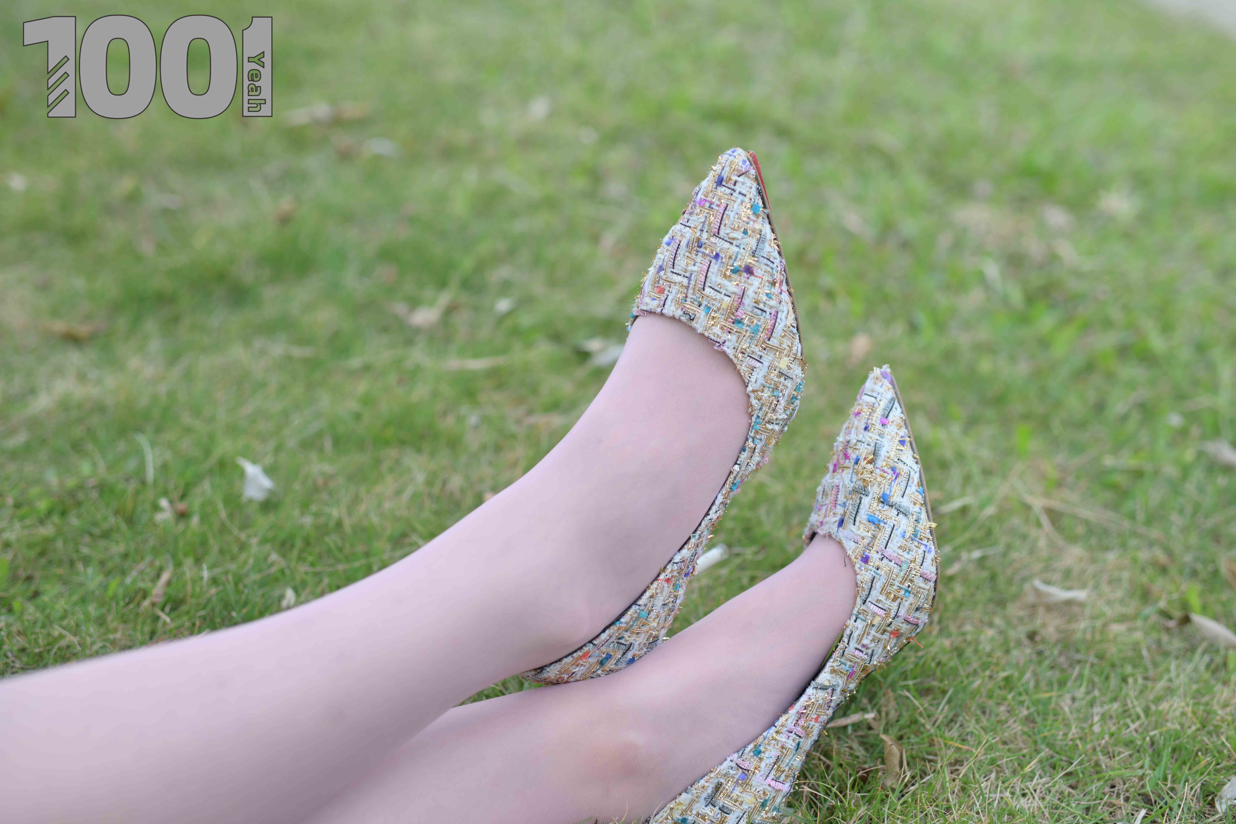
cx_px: 637
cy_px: 407
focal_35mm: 37
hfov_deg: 51.9
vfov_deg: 35.9
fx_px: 1270
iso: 100
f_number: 2.5
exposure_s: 1/640
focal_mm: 35
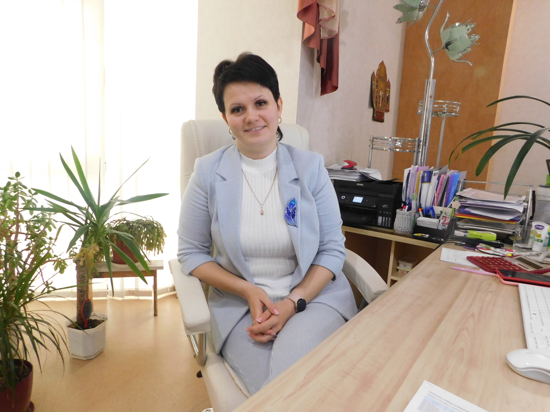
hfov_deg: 73.9
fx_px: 365
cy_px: 206
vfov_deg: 58.9
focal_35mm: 23
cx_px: 275
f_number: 3
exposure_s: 1/25
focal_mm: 4
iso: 400
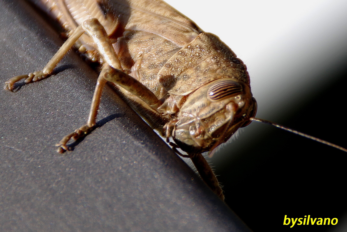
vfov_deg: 4.6
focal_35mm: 300
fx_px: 2891
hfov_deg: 6.9
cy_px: 116
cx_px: 174
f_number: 8
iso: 100
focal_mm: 200
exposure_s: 1/200
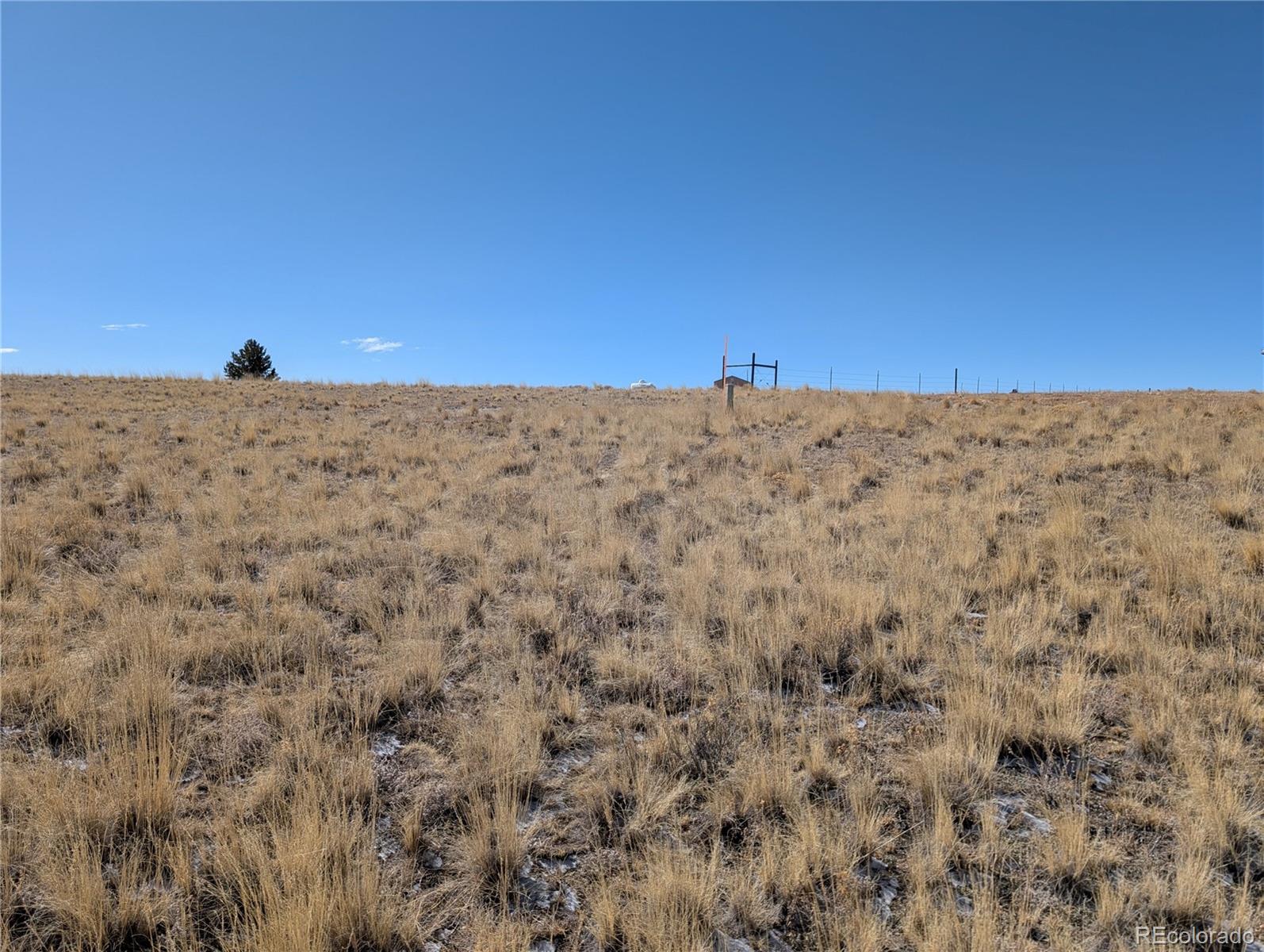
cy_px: 476
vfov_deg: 56.9
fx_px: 878
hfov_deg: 71.5
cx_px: 632
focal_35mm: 24
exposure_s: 1/1541
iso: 24
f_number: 1.68
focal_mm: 6.9
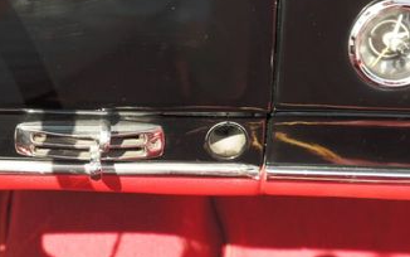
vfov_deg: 21.7
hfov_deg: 34.8
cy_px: 8
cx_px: 136
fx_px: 648
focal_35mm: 58
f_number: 5
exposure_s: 1/160
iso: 200
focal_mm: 19
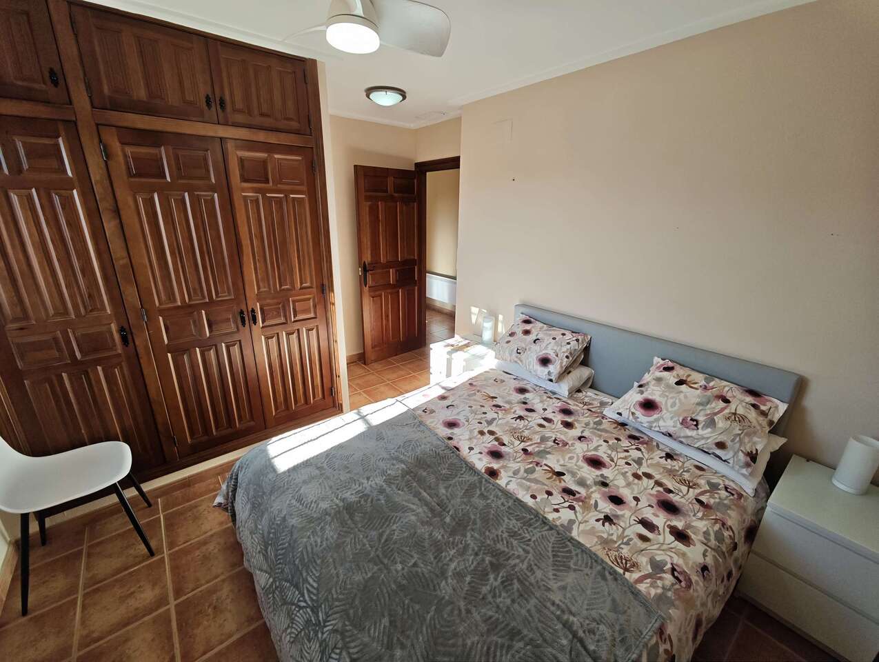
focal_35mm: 14
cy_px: 331
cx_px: 440
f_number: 2.2
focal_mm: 2.16
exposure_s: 1/100
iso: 64
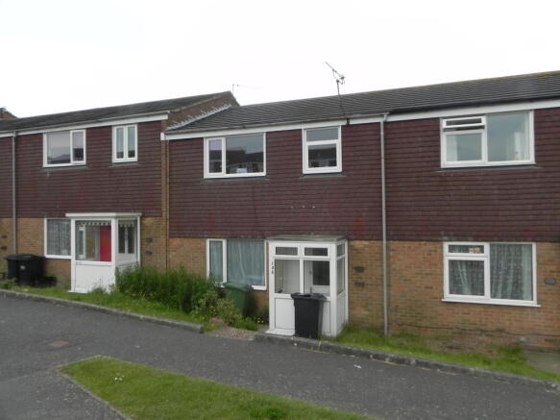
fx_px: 421
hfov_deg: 67.3
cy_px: 210
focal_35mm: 26
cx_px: 280
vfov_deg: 53.0
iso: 160
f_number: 6.3
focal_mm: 4.6
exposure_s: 1/308
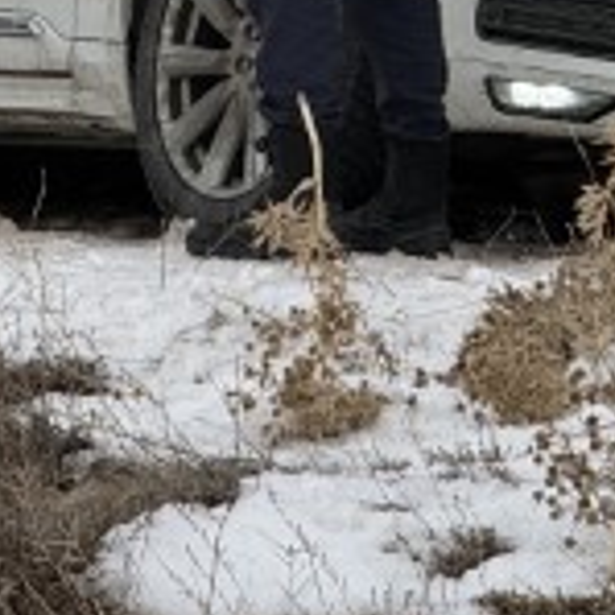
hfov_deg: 3.9
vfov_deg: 3.8
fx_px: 9146
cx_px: 144
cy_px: -260
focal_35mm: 455
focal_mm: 15.66
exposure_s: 1/1689
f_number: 2.8
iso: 50
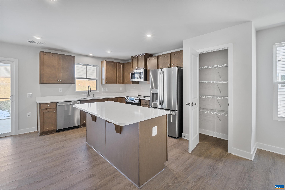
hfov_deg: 100.4
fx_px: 119
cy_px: 95
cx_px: 142
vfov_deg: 77.3
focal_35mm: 15
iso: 200
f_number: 9
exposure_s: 1/2
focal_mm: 10
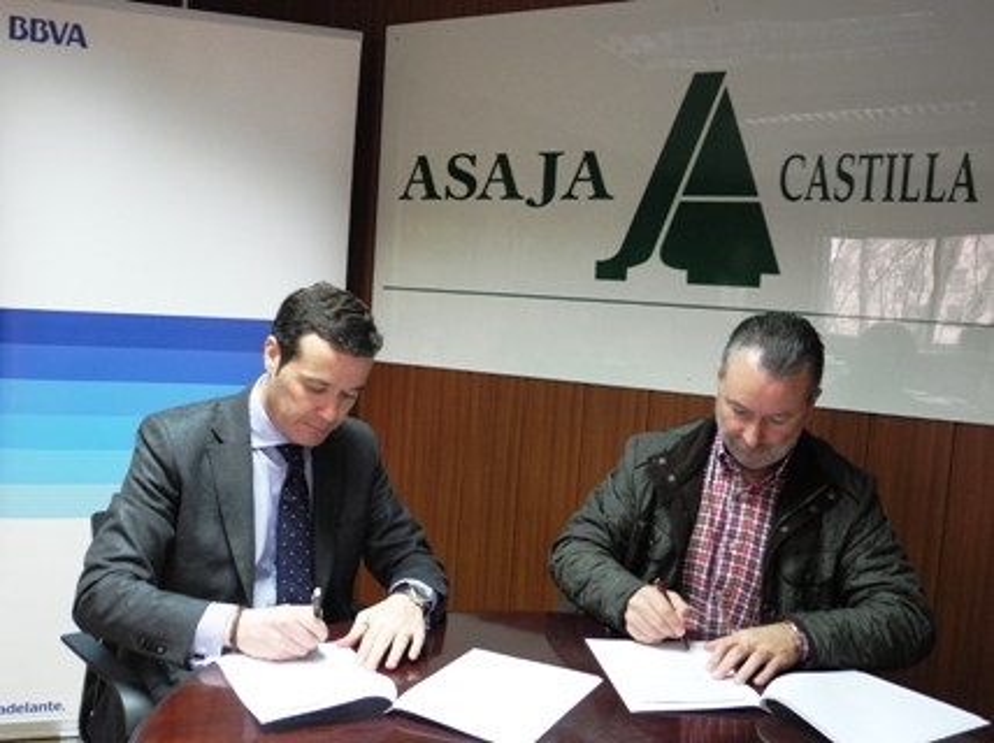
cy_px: 372
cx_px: 497
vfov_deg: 44.1
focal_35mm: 32
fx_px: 918
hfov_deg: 56.9
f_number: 2.8
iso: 400
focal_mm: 6.8
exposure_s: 1/30
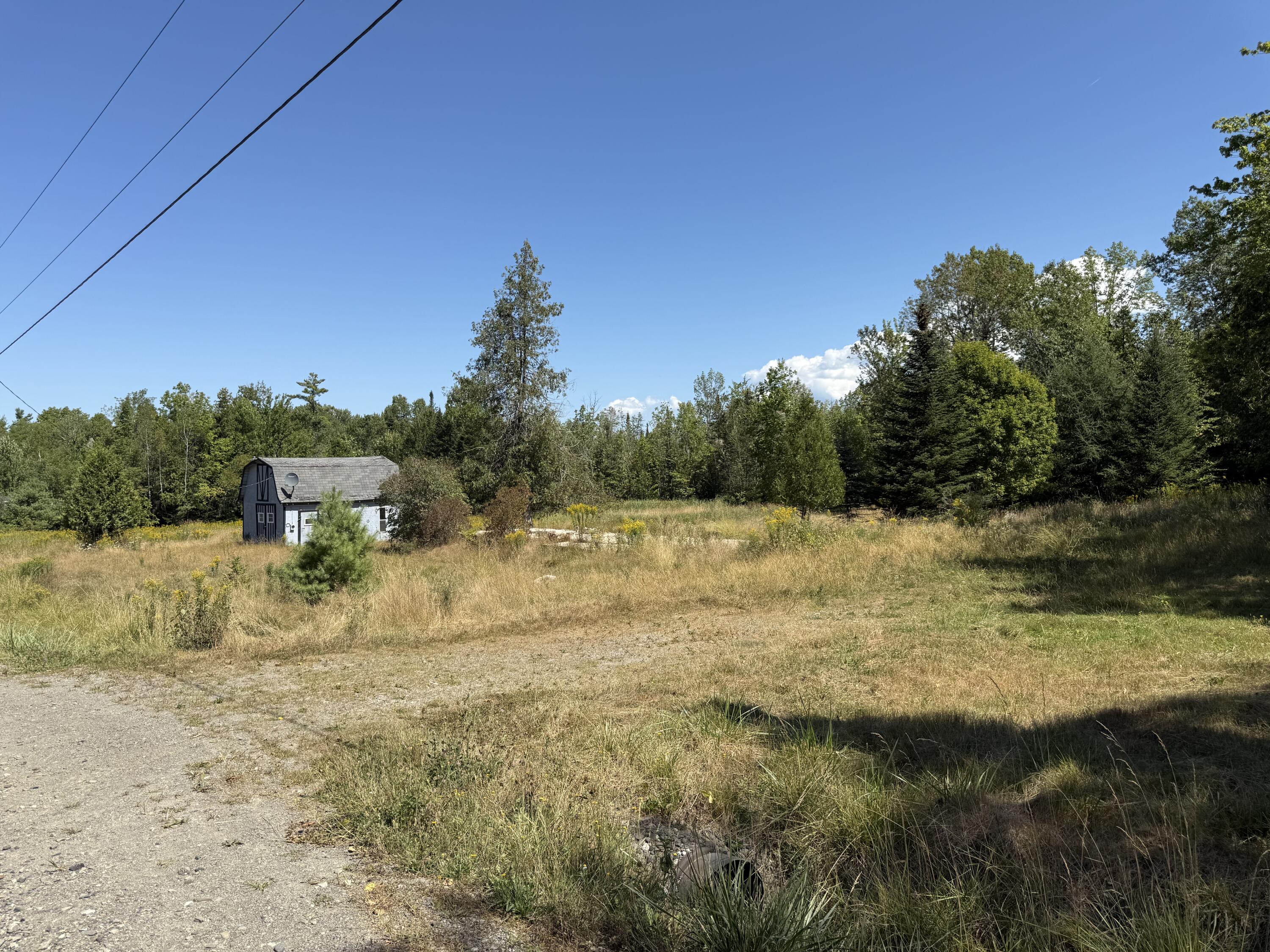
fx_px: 881
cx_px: 635
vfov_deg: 56.8
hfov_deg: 71.6
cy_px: 476
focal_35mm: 24
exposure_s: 1/4167
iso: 80
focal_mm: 6.76
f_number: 1.78
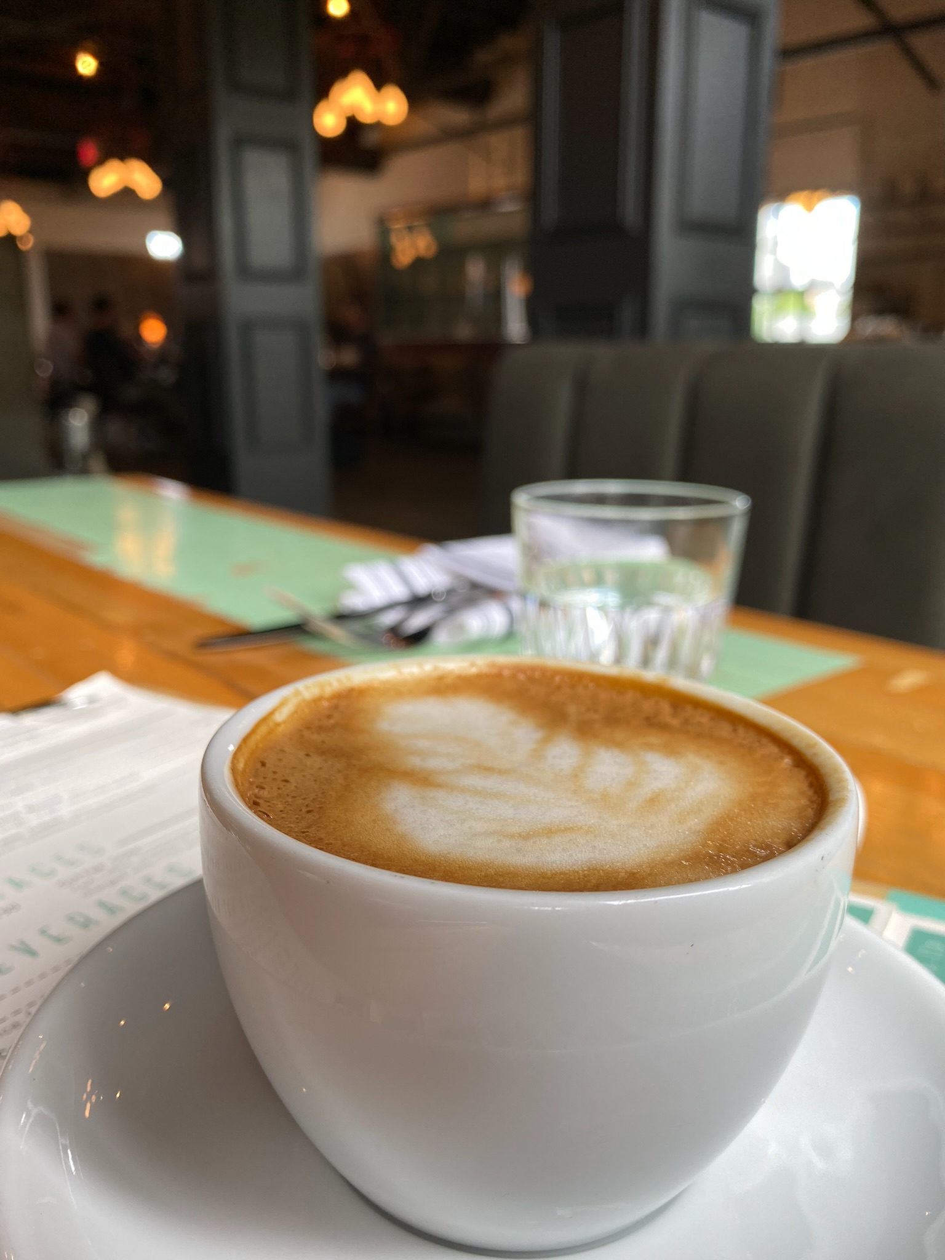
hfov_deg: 53.1
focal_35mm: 26
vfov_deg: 67.3
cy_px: 630
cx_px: 472
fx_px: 946
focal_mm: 4.25
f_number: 1.8
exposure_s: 1/120
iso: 40
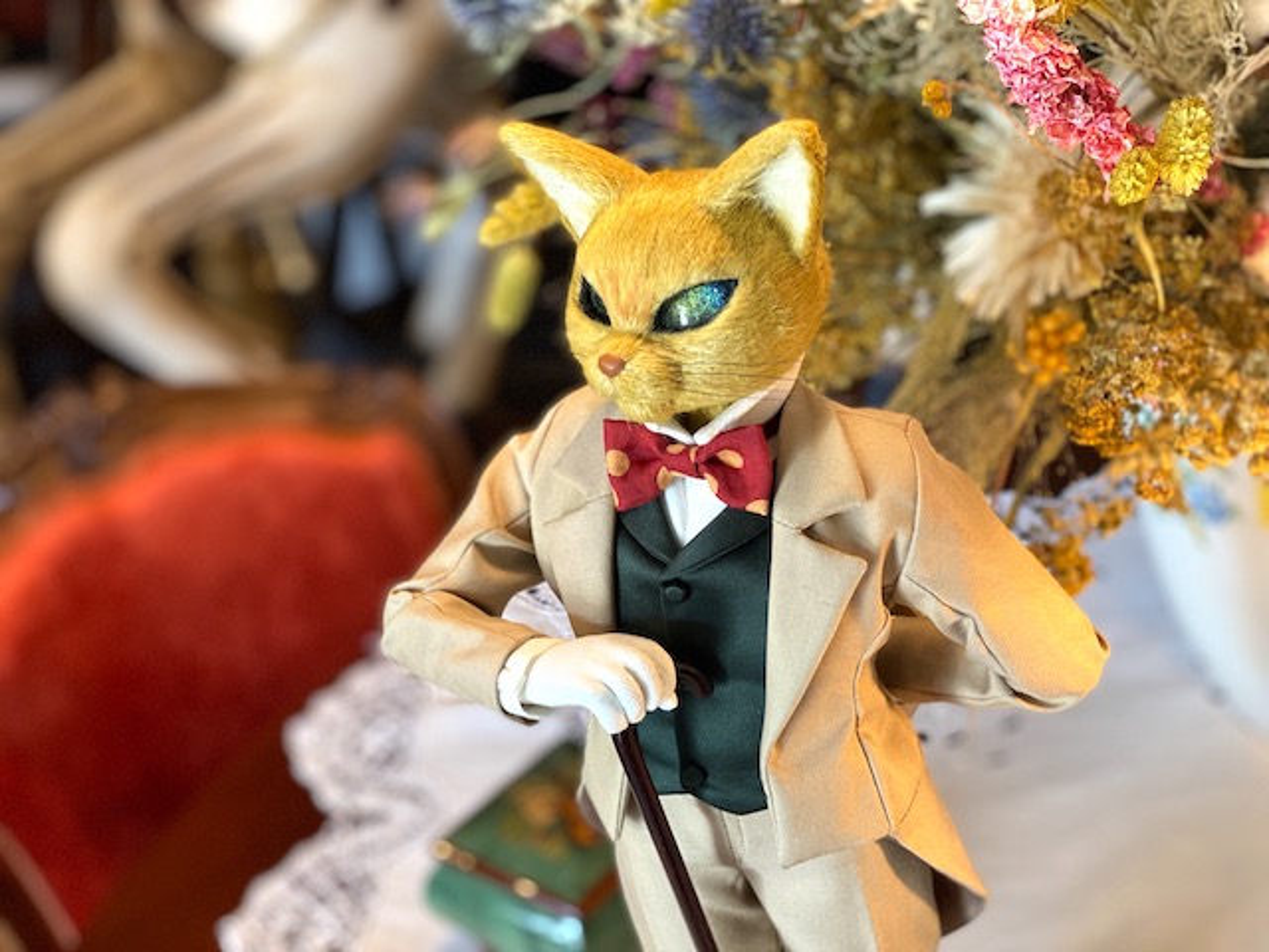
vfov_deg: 28.0
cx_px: 634
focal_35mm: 52
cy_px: 476
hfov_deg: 36.8
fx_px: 1906
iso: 250
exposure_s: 1/40
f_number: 2
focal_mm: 6
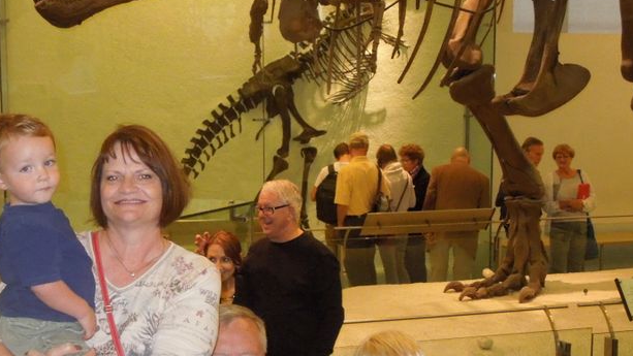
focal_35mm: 71
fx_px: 1192
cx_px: 266
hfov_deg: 29.7
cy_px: 273
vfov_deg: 16.9
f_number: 3.8
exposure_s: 1/30
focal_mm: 7
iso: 800
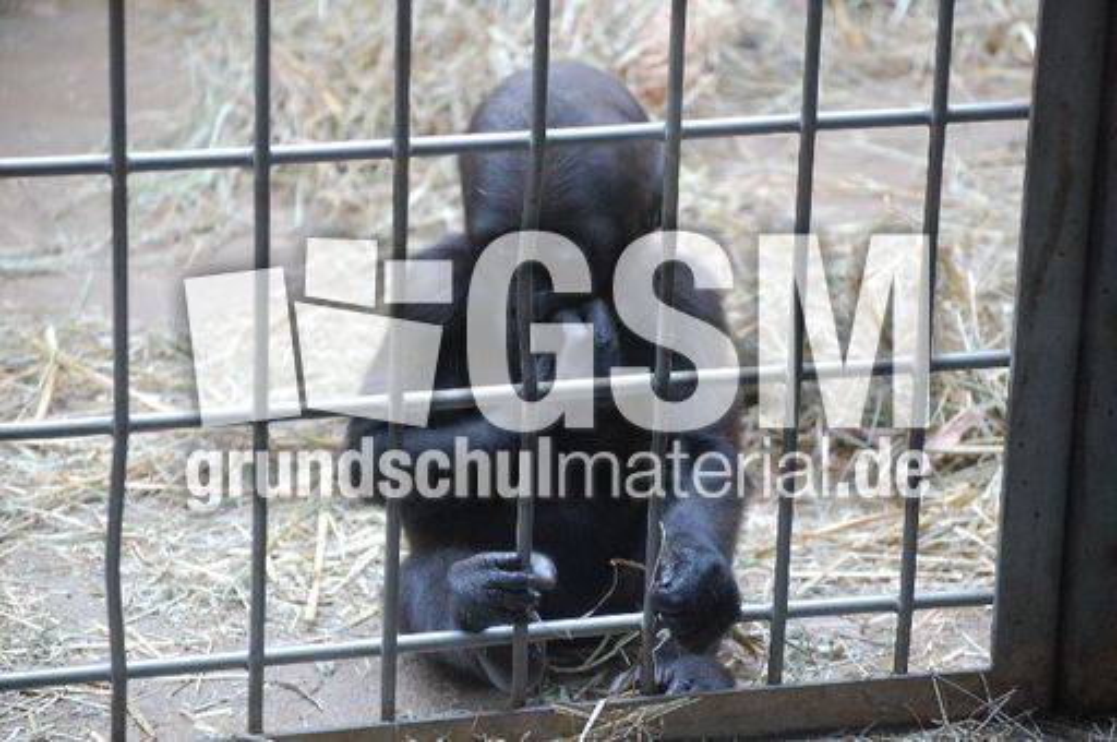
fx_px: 3719
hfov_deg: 17.1
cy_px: 371
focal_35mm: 120
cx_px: 558
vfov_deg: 11.4
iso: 800
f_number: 5.6
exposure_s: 1/8
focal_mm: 80
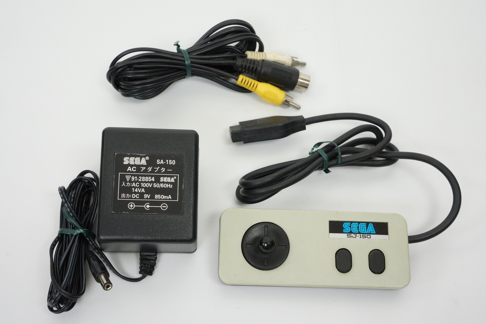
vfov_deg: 28.1
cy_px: 162
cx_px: 243
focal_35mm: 48
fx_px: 648
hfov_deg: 41.1
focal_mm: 32
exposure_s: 1/40
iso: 1600
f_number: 10
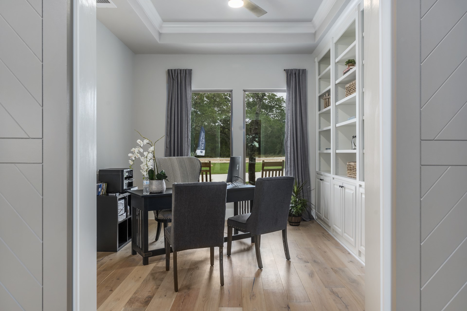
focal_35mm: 24
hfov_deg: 73.7
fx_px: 311
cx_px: 234
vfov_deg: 53.1
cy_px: 156
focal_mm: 24
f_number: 8
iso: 400
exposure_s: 1/2.5
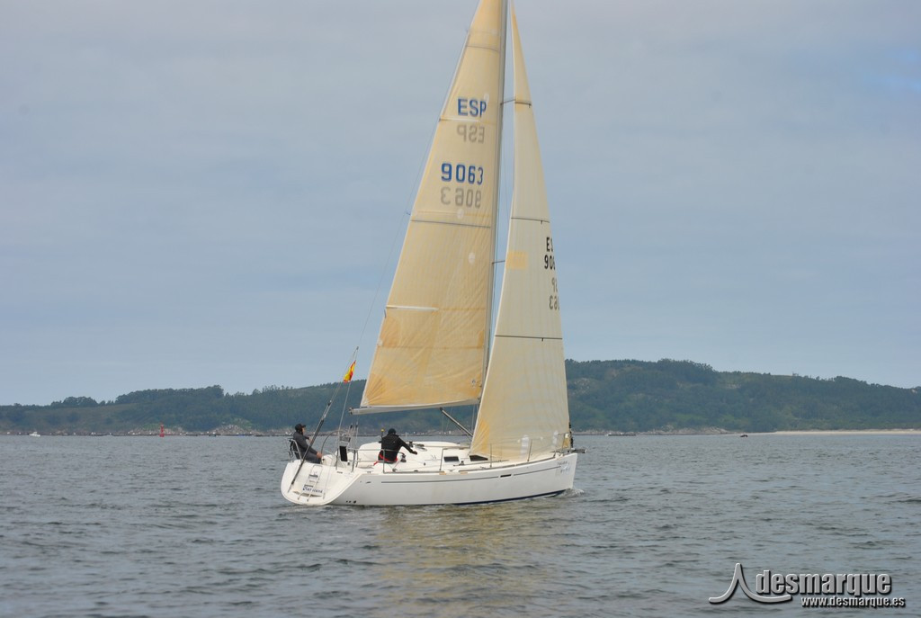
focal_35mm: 82
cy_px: 309
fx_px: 2115
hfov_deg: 24.6
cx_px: 460
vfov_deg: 16.6
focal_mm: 55
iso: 100
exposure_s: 1/320
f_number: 9
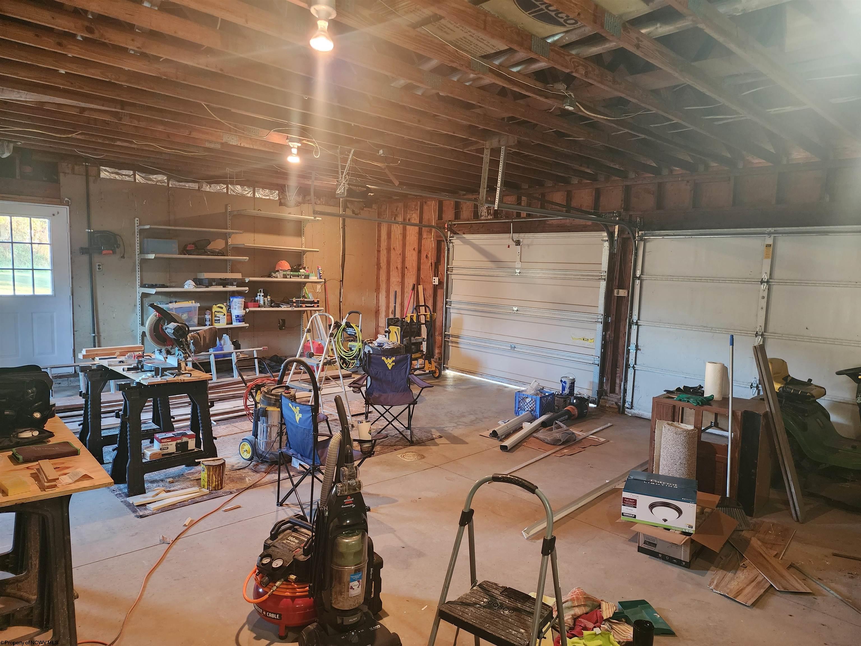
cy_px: 323
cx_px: 430
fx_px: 572
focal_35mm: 23
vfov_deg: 58.9
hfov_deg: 73.9
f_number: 1.8
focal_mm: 6.4
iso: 500
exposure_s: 1/30
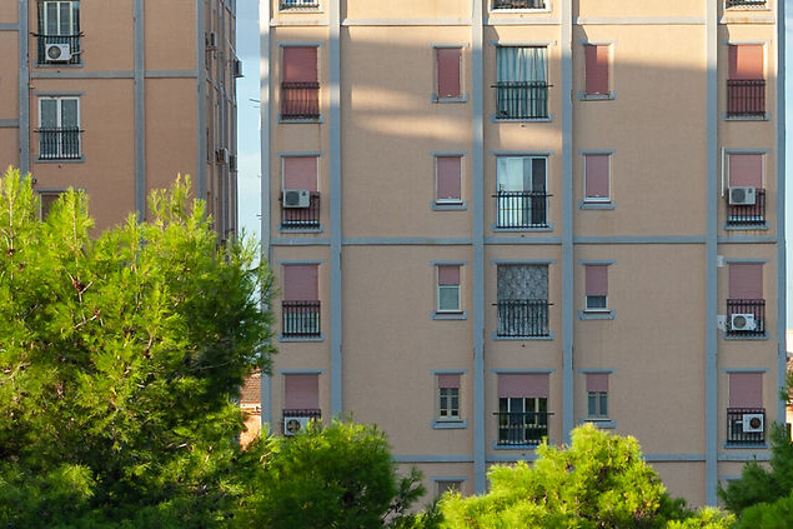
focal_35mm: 189
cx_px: 945
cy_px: 900
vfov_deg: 7.1
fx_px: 4162
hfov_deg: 10.7
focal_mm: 50
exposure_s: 1/400
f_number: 7.1
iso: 200
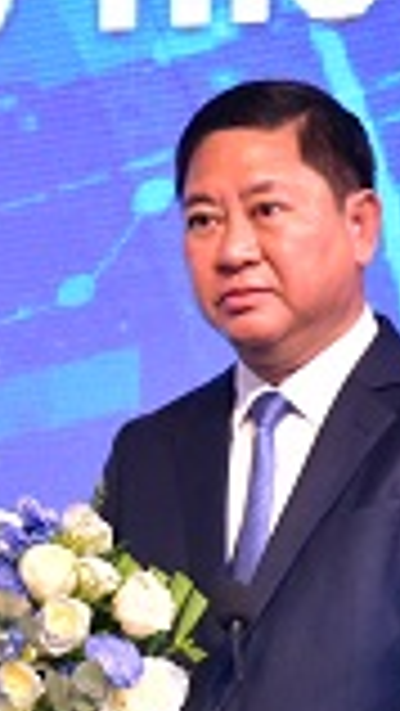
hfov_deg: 2.5
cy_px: 410
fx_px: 9003
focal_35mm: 478
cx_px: -130
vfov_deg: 4.5
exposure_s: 1/125
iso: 5600
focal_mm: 120
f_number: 9
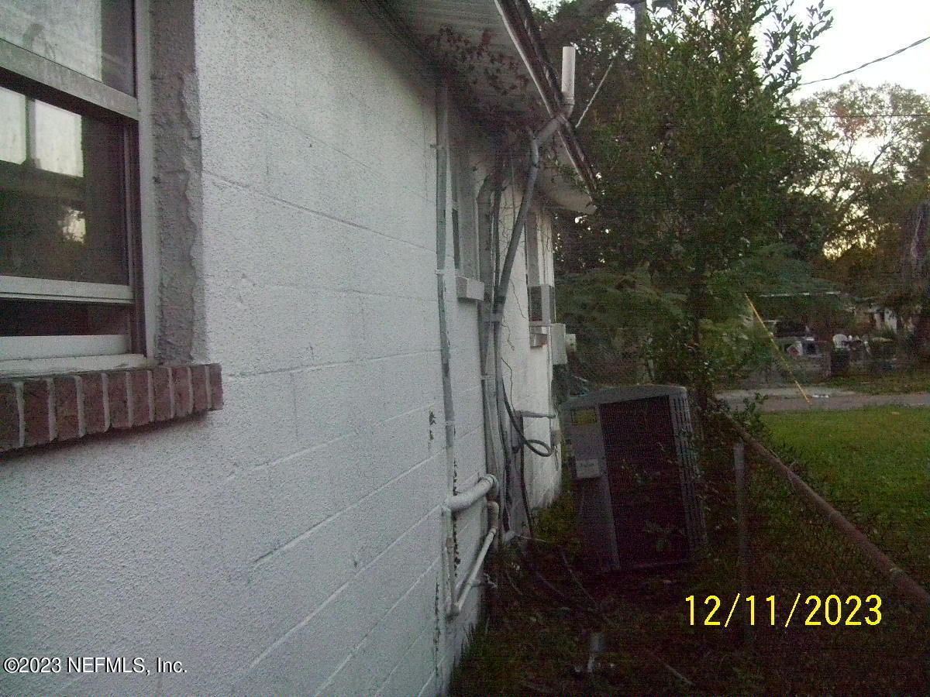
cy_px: 348
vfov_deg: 39.7
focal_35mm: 36
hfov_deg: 51.4
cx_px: 465
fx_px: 967
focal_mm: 6
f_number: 2.7
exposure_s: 1/320
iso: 800
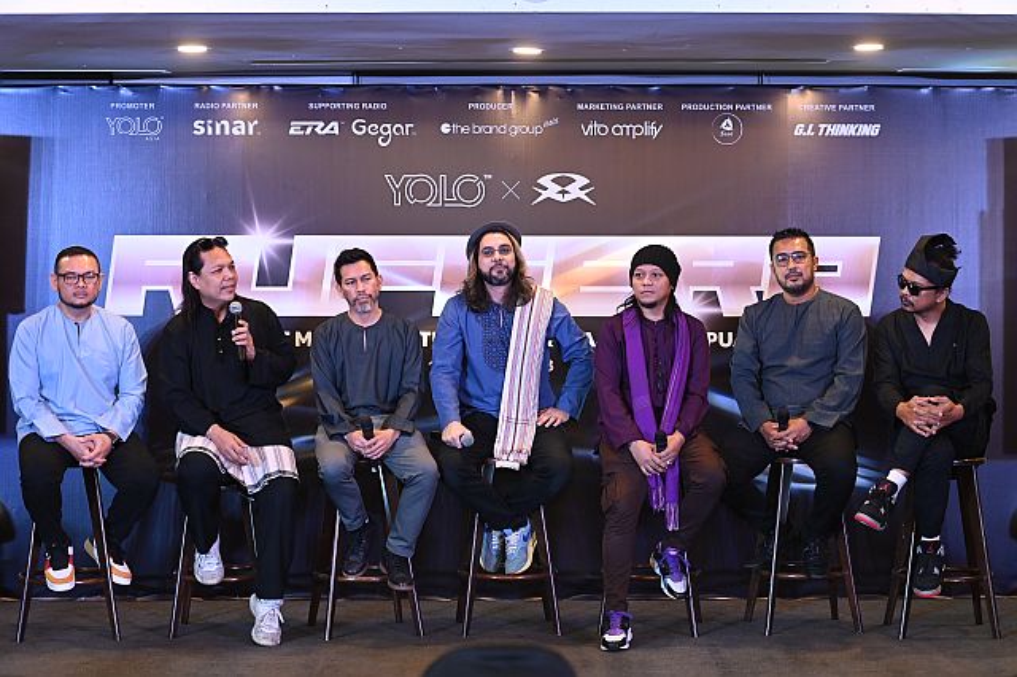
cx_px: 508
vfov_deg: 17.5
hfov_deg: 26.0
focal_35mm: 78
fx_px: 2202
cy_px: 338
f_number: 2.8
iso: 1600
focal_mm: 78
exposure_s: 1/200
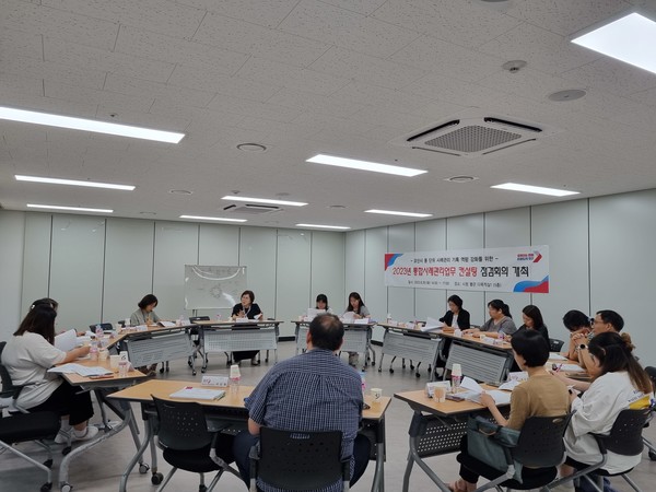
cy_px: 246
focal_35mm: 26
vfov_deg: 53.1
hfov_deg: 67.3
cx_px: 328
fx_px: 493
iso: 80
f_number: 1.8
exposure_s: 1/120
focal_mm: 5.4
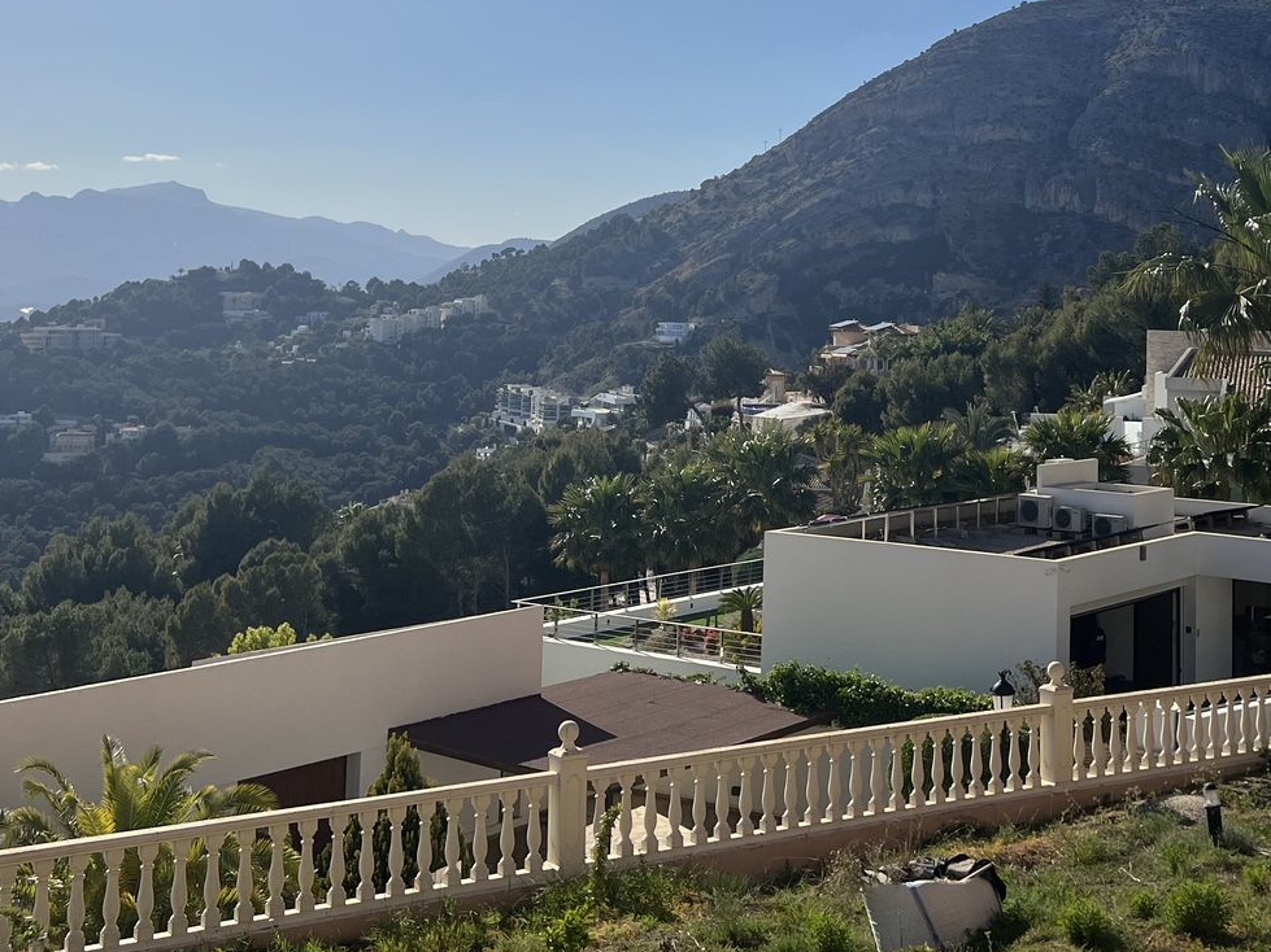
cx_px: 940
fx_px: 1872
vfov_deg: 27.9
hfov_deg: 36.7
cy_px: 169
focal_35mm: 51
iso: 50
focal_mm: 5.7
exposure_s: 1/10309
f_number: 1.5
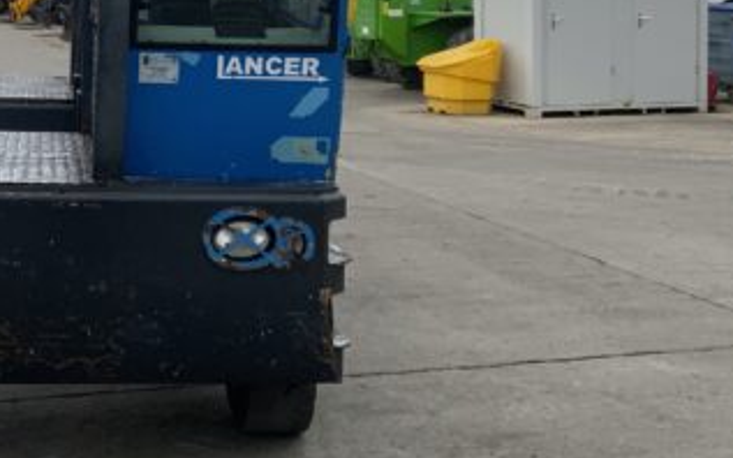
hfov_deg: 32.0
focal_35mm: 62
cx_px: 139
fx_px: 1238
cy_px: 21
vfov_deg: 20.4
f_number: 1.8
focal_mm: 3
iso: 16
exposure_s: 1/792
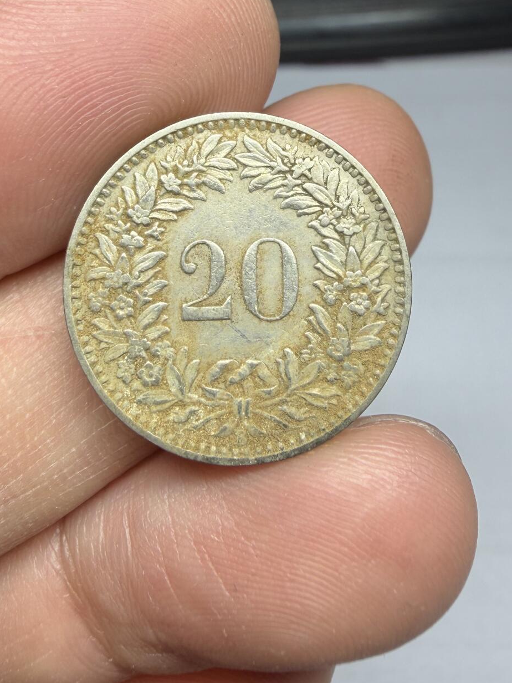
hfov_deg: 37.7
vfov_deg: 48.2
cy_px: 230
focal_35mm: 38
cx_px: 231
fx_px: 749
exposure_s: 1/121
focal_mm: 2.22
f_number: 2.2
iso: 40
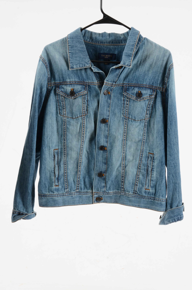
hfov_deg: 18.8
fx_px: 579
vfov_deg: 28.1
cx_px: 96
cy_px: 145
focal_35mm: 72
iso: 400
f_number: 13
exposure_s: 1/80
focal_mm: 48
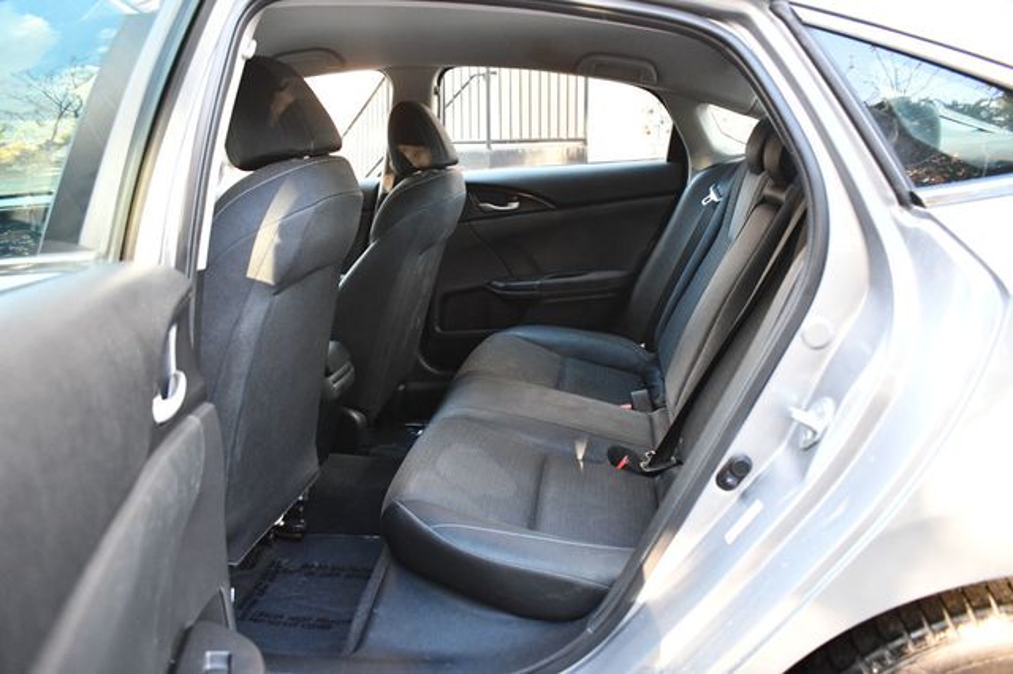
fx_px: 759
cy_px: 337
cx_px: 506
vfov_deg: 47.9
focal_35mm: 27
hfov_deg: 67.4
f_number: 3.5
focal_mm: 18
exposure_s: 1/125
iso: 2200
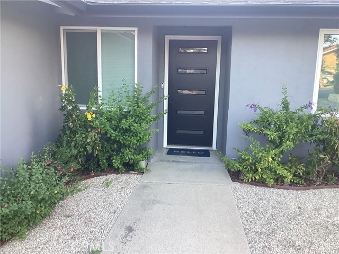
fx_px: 304
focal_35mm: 31
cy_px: 127
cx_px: 170
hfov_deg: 58.4
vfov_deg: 45.4
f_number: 2.4
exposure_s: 1/60
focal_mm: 3.3
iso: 50
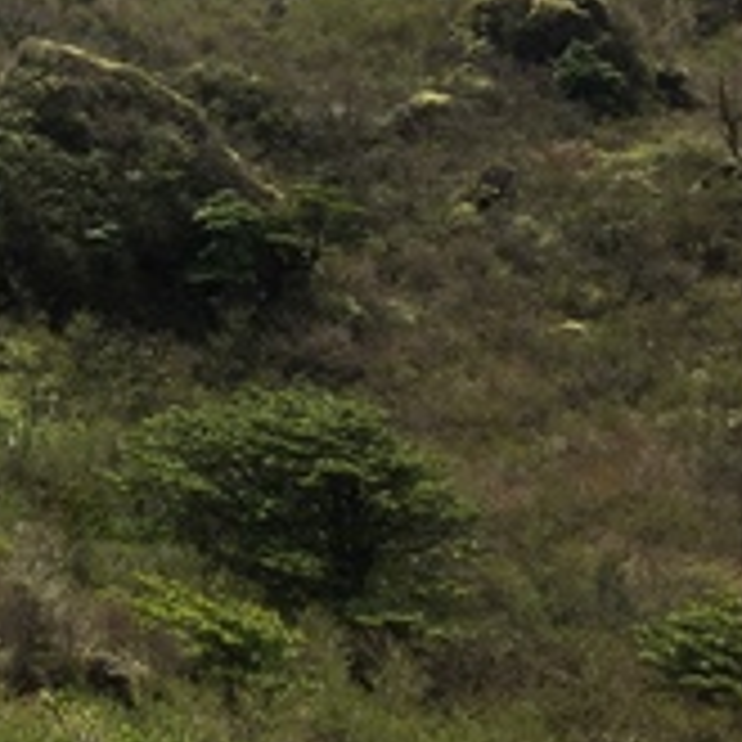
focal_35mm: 70
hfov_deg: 21.8
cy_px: 124
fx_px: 1698
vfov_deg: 24.2
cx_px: -261
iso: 32
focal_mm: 4.15
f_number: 2.2
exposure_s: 1/2825
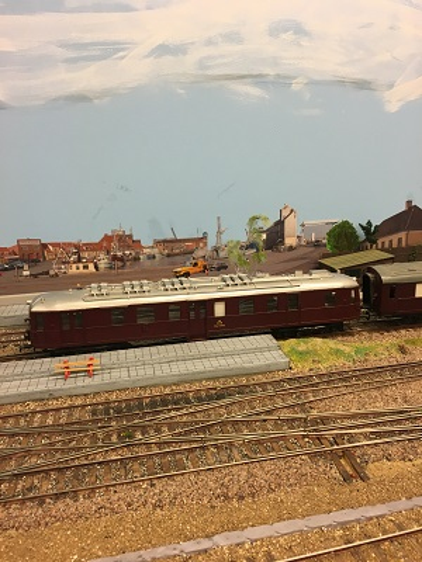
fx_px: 471
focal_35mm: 29
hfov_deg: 48.2
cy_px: 281
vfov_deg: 61.7
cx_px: 211
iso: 80
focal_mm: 4.15
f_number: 2.2
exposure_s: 1/33
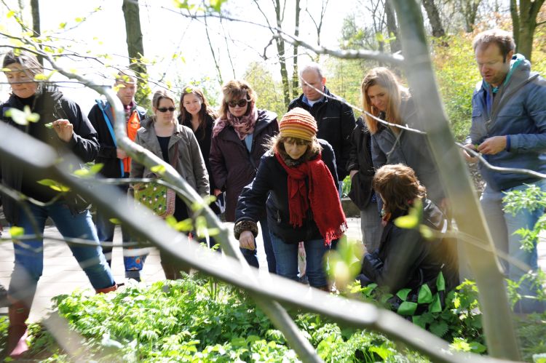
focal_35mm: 44
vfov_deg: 30.5
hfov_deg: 44.5
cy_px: 182
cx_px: 273
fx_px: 667
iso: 200
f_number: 5.6
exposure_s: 1/125
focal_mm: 44
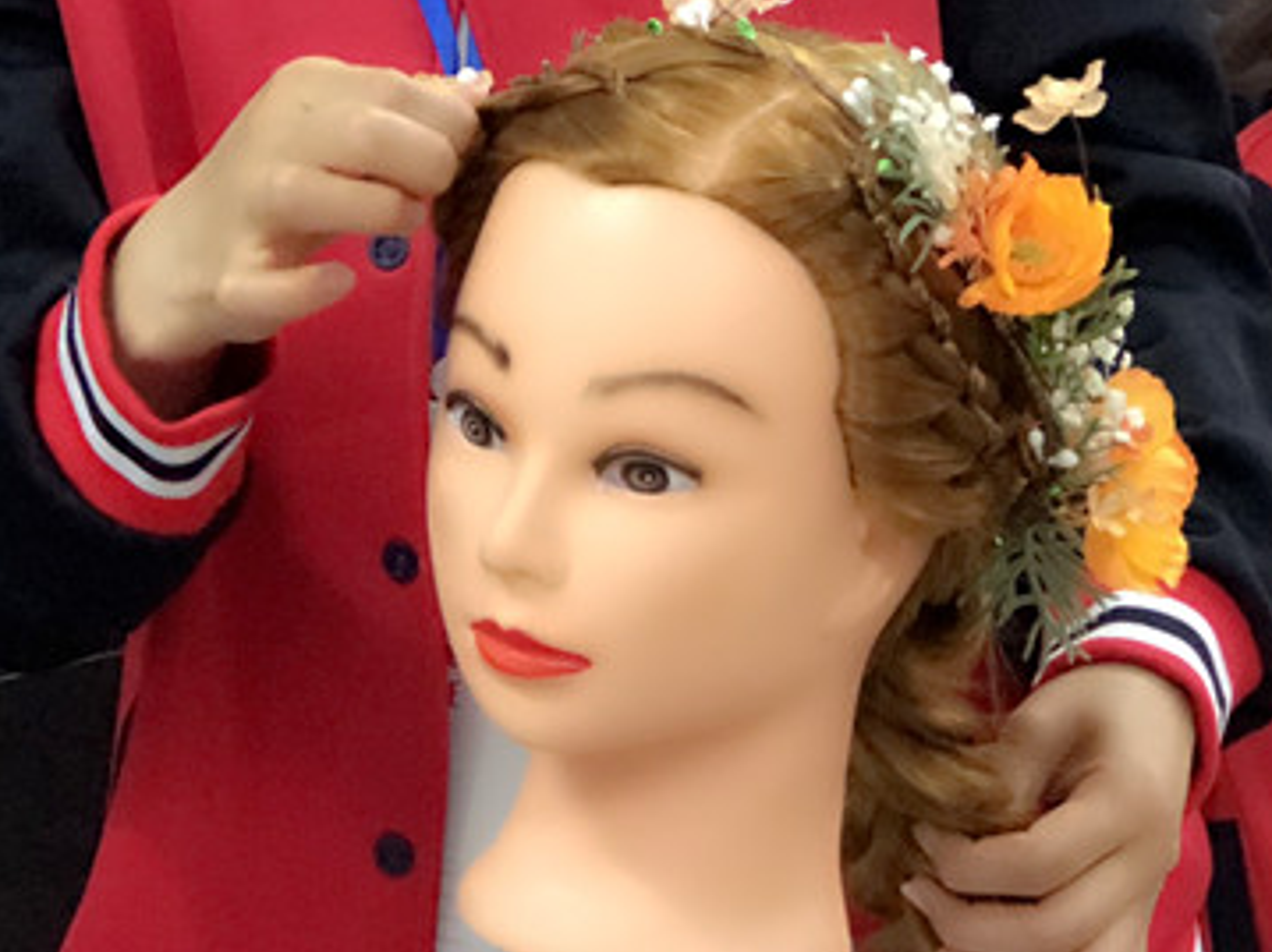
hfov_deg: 13.8
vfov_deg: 10.2
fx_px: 5253
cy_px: -147
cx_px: 567
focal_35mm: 143
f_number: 2.8
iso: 800
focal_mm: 6.6
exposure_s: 1/33
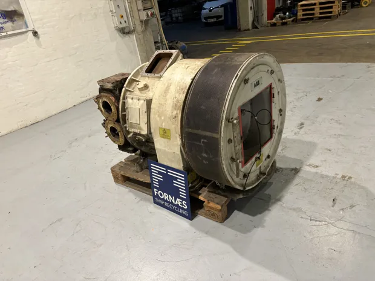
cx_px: 188
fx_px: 282
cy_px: 140
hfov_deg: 67.3
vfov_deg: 53.1
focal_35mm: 26
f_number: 1.6
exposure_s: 1/50
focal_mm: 5.96
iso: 160
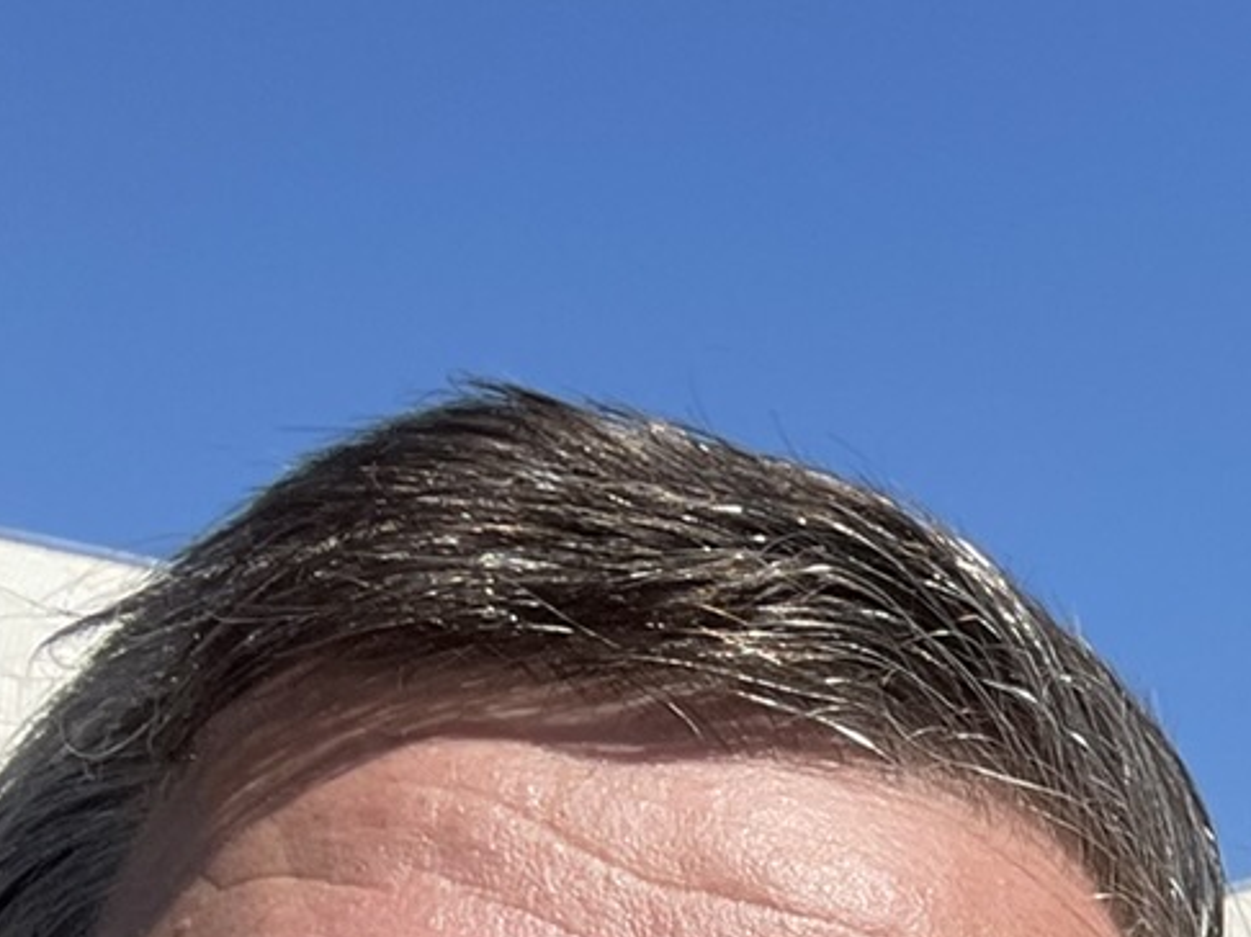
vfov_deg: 14.5
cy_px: 1295
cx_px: 2373
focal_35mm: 97
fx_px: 3504
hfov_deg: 16.4
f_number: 2.2
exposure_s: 1/1101
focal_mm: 2.71
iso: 25
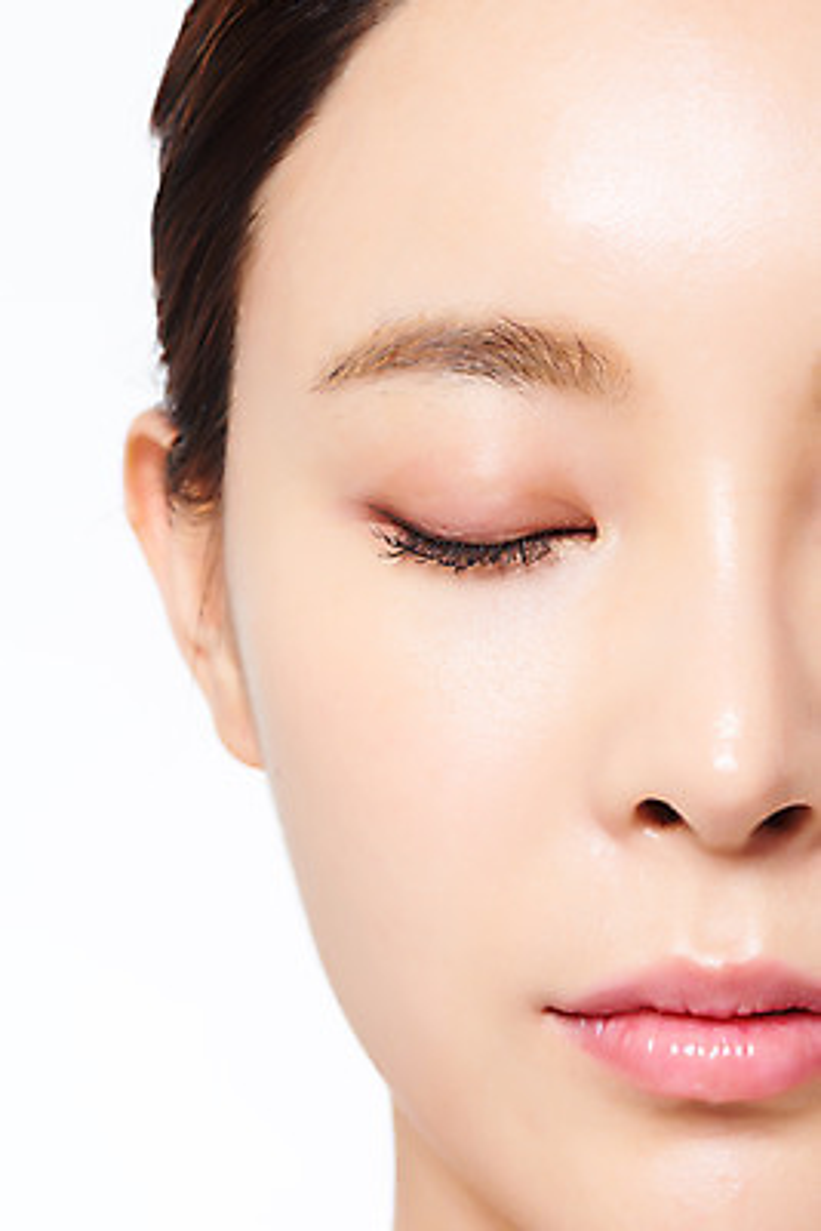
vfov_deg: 19.4
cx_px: 410
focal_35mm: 105
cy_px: 616
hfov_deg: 13.1
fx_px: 3588
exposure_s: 1/125
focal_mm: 105
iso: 64
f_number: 16
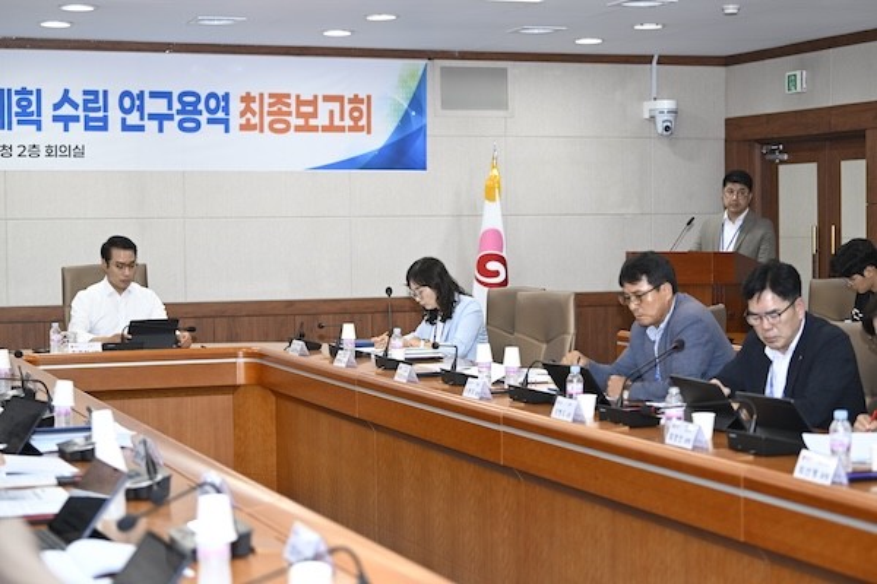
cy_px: 292
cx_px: 438
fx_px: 1705
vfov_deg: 19.5
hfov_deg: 28.8
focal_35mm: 70
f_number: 3.2
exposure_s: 1/200
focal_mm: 70
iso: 640
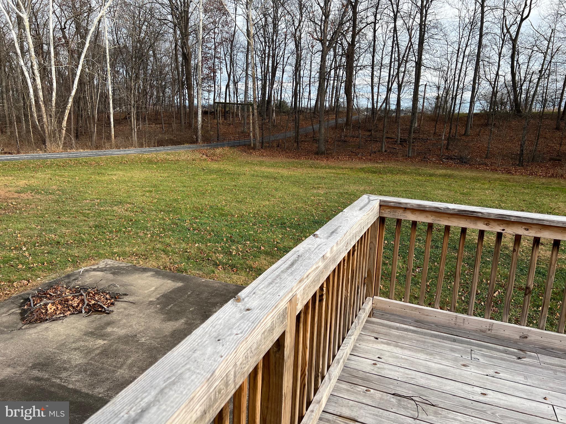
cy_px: 212
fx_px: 425
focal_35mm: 26
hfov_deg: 67.3
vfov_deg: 53.1
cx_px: 283
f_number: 1.5
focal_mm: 5.7
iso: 50
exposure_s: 1/1531
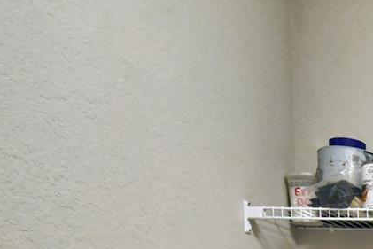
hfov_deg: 25.2
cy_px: 399
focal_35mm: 57
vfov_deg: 19.8
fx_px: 591
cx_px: 579
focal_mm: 10
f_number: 4.5
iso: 560
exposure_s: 1/30
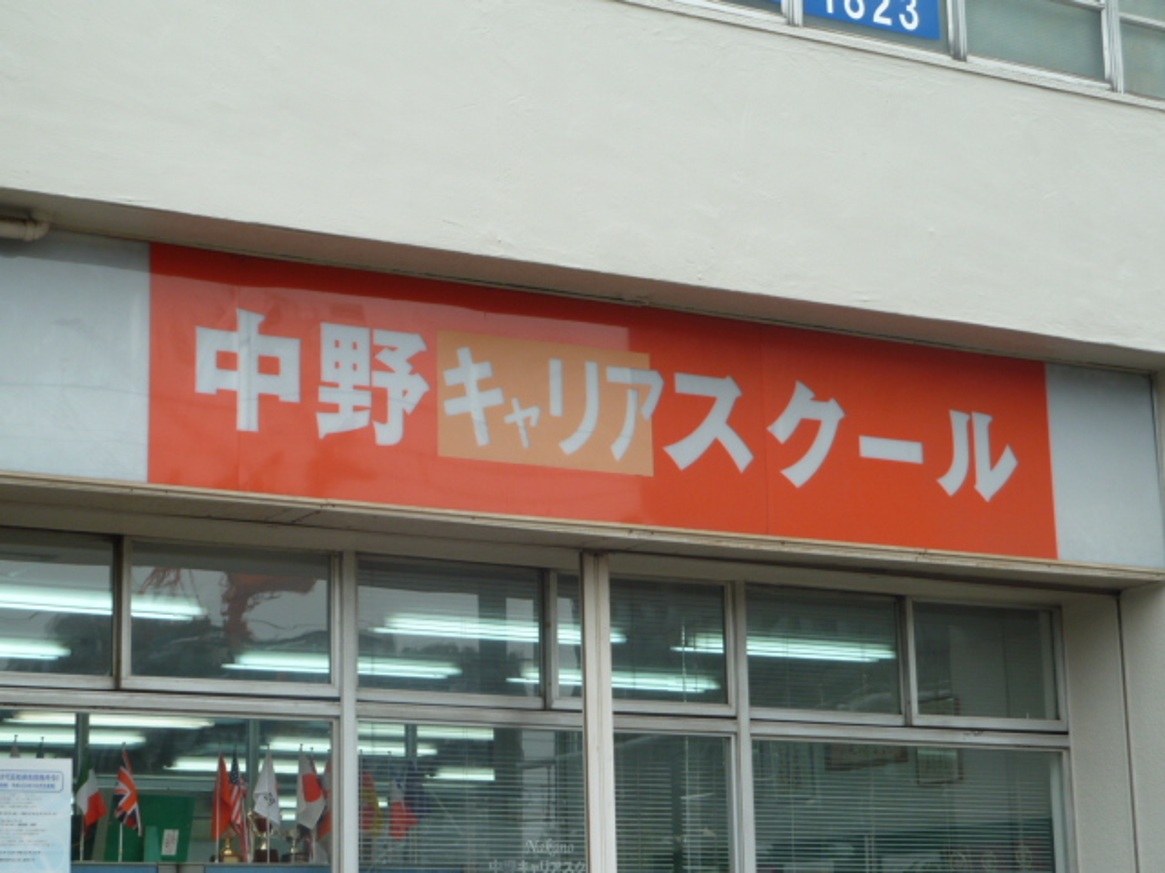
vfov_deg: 18.9
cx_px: 582
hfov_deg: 25.0
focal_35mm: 78
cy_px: 436
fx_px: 2625
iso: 80
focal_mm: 12.8
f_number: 4.2
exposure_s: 1/200
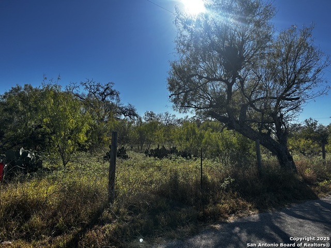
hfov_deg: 67.3
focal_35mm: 26
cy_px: 124
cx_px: 166
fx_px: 249
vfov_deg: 53.1
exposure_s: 1/5882
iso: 50
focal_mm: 5.7
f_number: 1.5
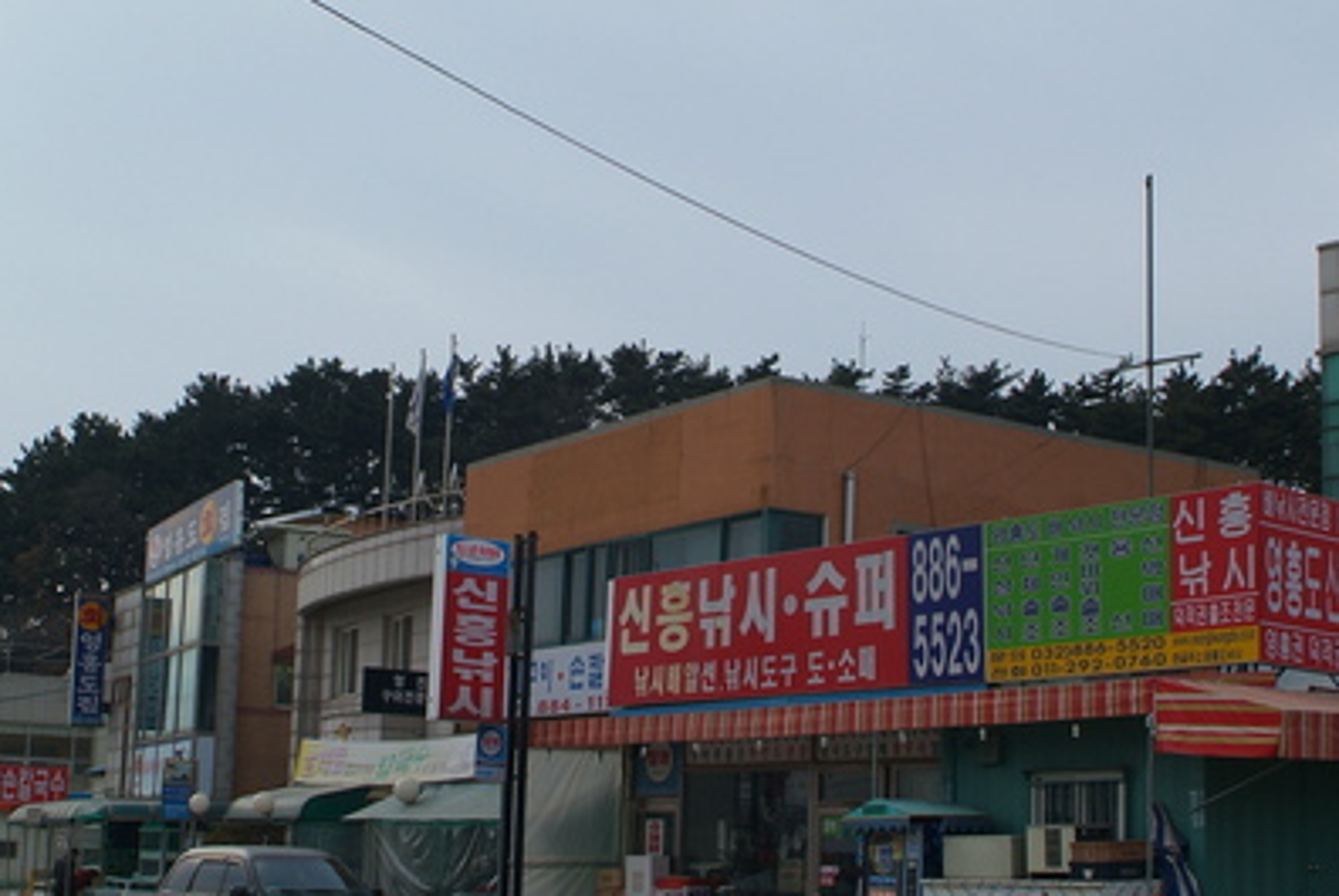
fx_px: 1973
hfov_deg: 37.4
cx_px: 732
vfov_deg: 25.5
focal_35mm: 53
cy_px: 592
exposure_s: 1/250
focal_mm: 20
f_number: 8
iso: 200
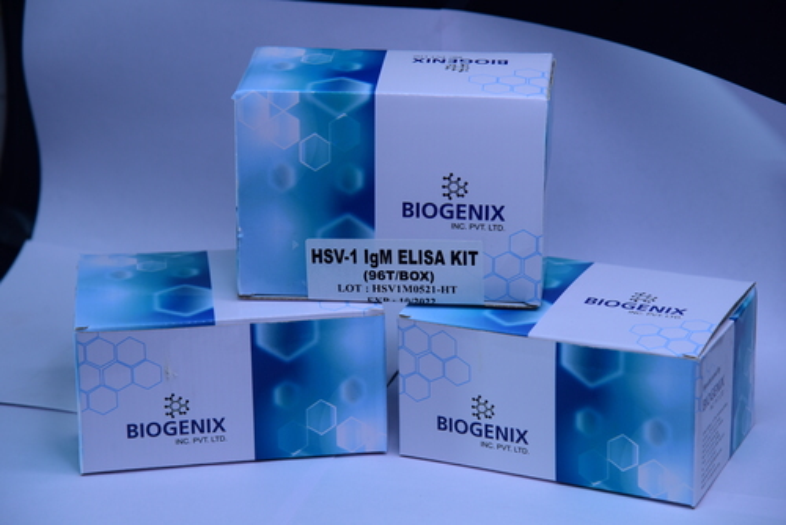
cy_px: 262
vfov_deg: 11.4
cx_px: 393
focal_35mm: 120
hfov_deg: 17.1
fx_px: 2621
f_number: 5.6
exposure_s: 1/160
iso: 320
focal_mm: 120
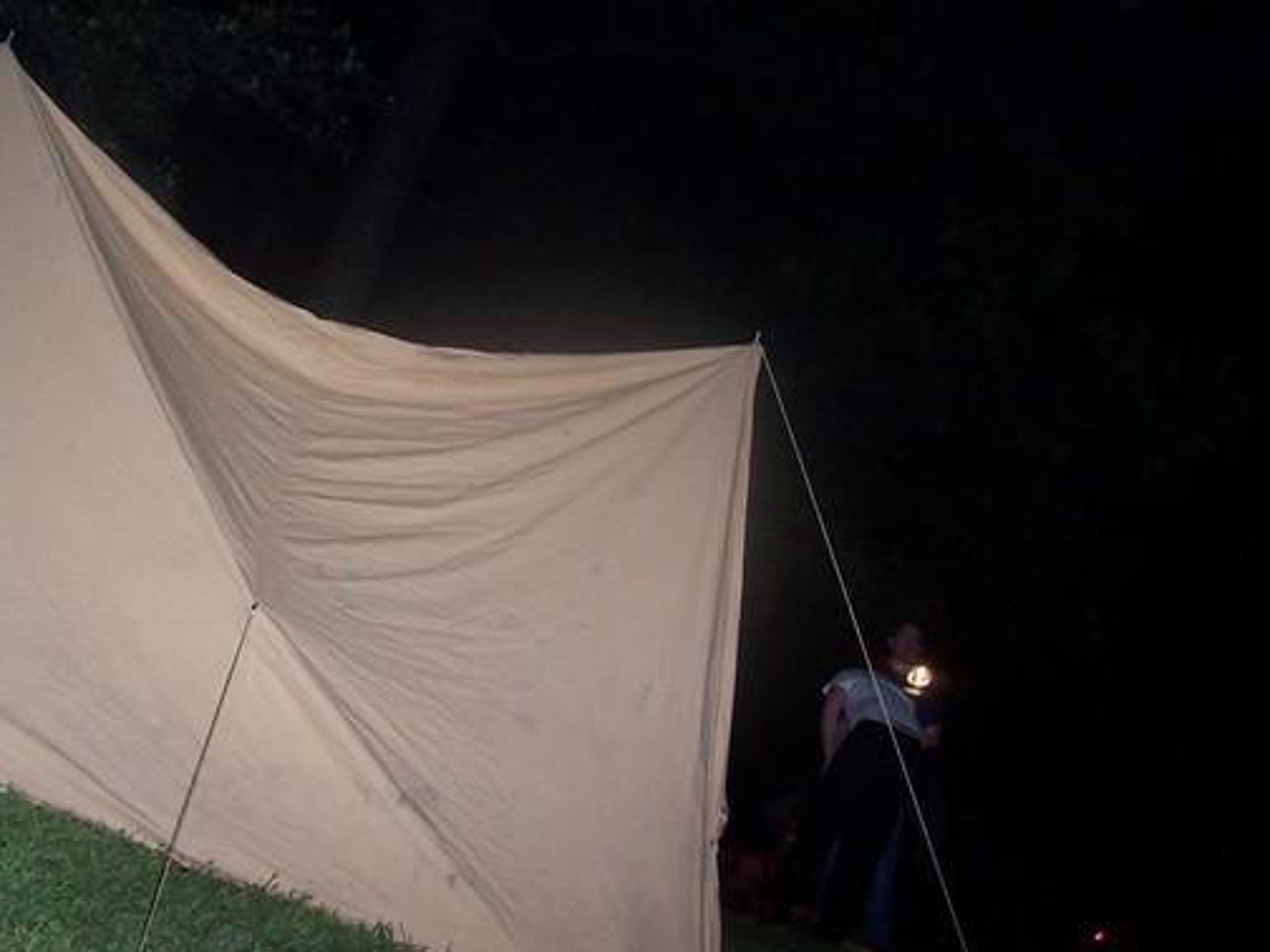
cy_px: 358
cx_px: 534
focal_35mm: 47
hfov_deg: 40.3
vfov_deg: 30.8
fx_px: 1724
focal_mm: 5.6
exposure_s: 1/60
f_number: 2.8
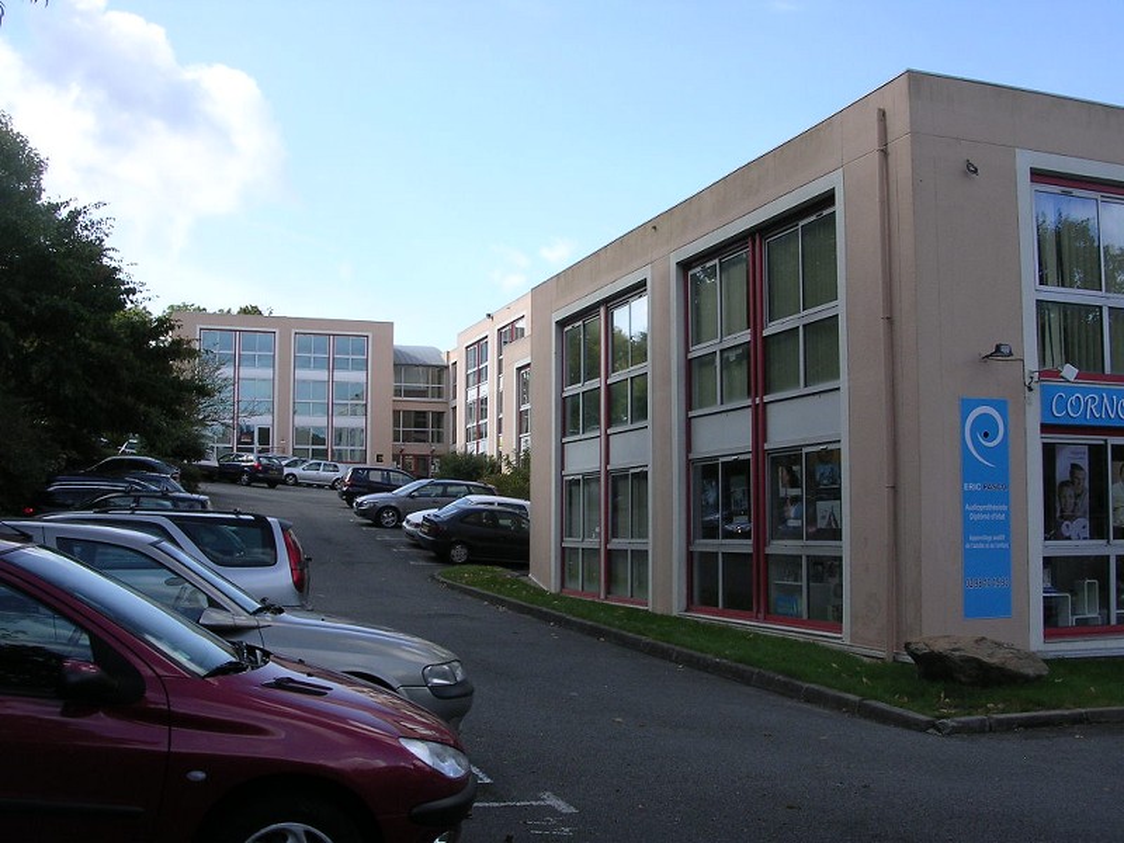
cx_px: 562
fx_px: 1234
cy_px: 422
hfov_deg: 49.0
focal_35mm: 38
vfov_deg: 37.7
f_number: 5.6
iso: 100
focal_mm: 5.8
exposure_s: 1/152
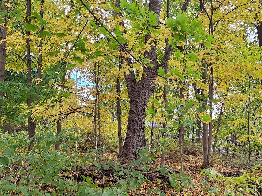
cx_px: 178
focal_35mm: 38
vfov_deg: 37.6
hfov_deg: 48.0
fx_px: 288
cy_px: 117
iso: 40
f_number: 1.8
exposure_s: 1/282
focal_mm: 5.54
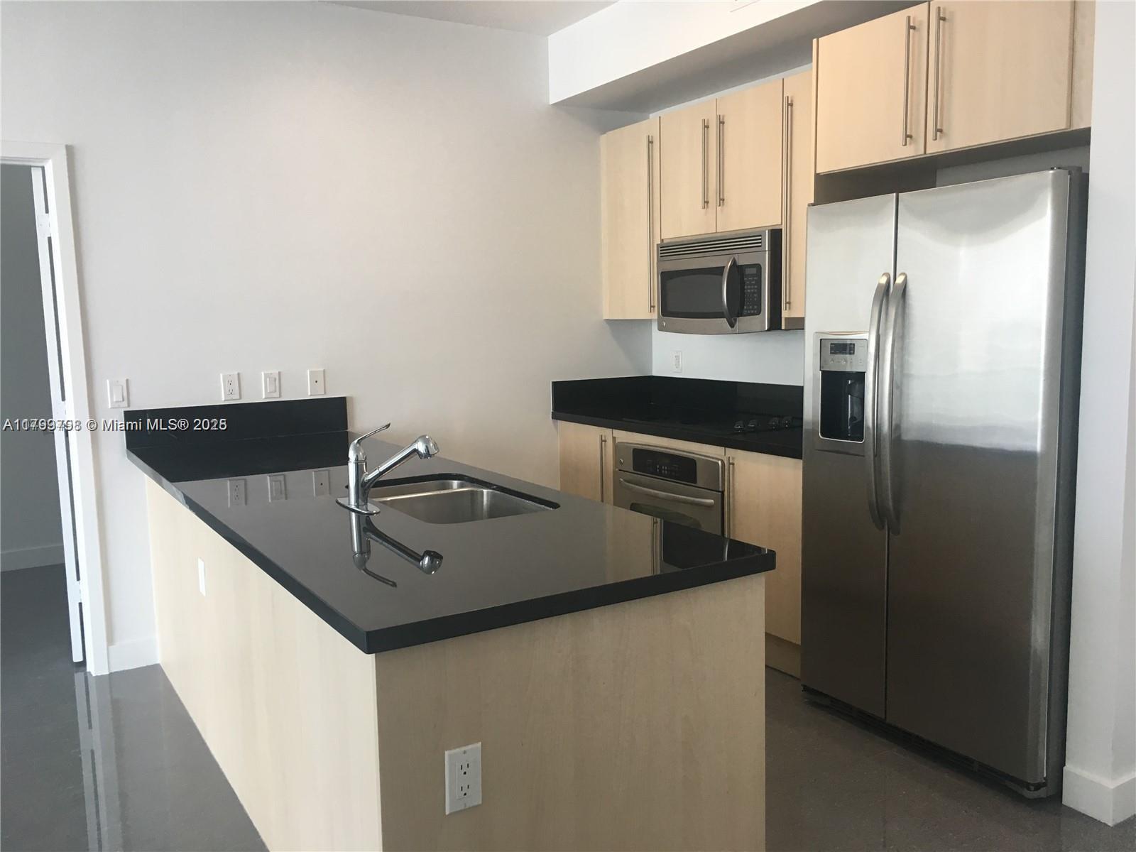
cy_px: 426
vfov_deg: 48.2
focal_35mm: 29
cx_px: 568
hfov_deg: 61.7
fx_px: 952
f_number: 2.2
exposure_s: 1/30
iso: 32
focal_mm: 4.15
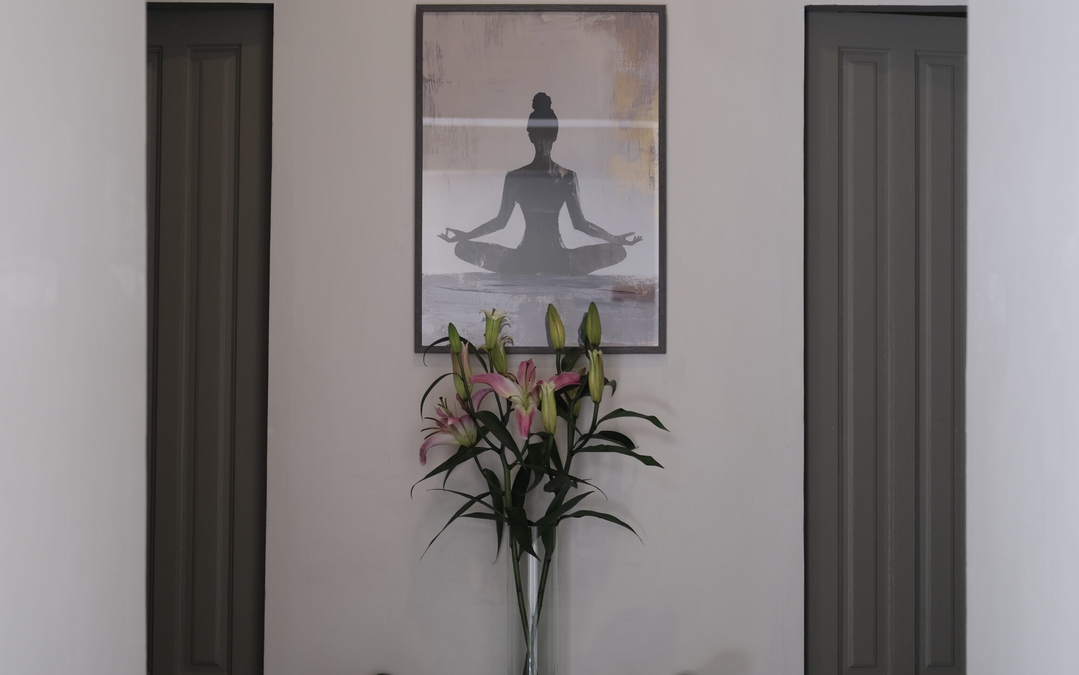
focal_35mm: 60
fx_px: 1764
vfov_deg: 21.6
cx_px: 527
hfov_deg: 34.0
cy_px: 388
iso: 200
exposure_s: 1/52
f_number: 2.2
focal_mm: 35
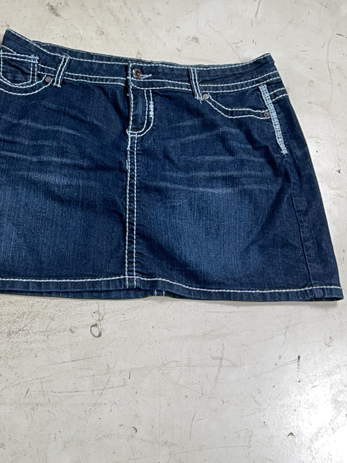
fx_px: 455
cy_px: 213
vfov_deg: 53.9
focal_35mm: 34
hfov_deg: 41.5
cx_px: 132
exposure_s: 1/102
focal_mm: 5.1
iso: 32
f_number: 1.6
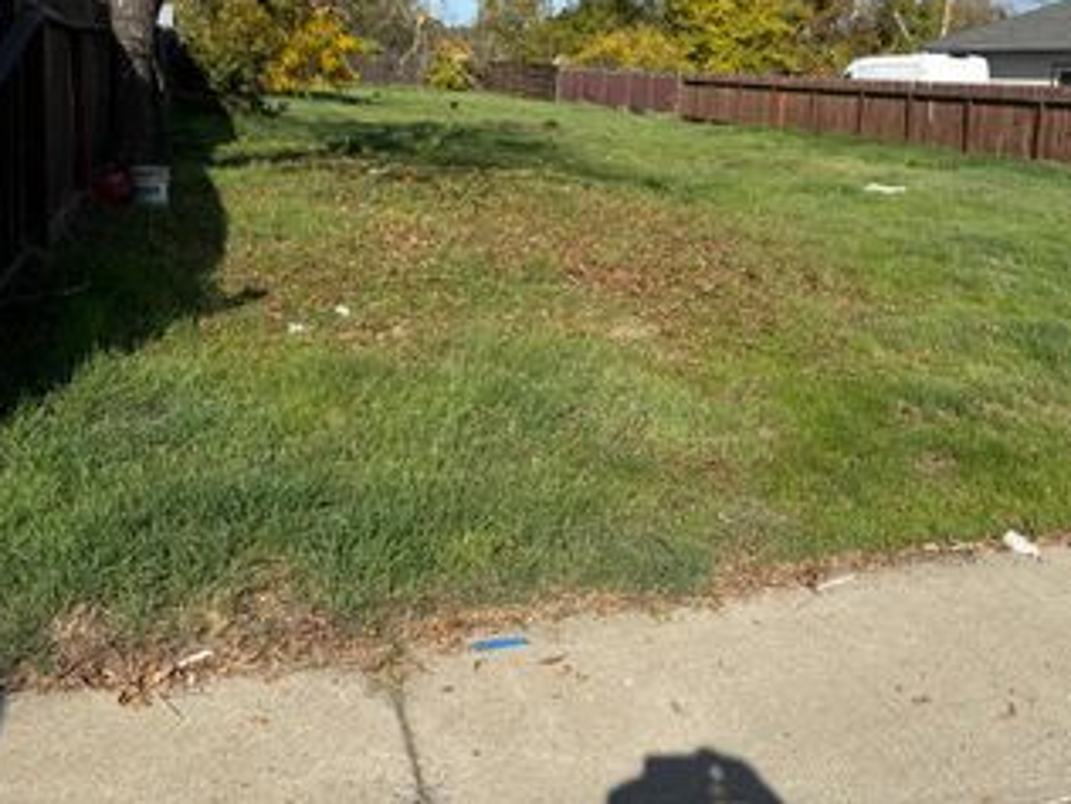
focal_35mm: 38
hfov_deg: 48.1
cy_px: 171
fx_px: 1176
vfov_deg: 36.5
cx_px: 722
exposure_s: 1/5348
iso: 80
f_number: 1.78
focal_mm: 6.76
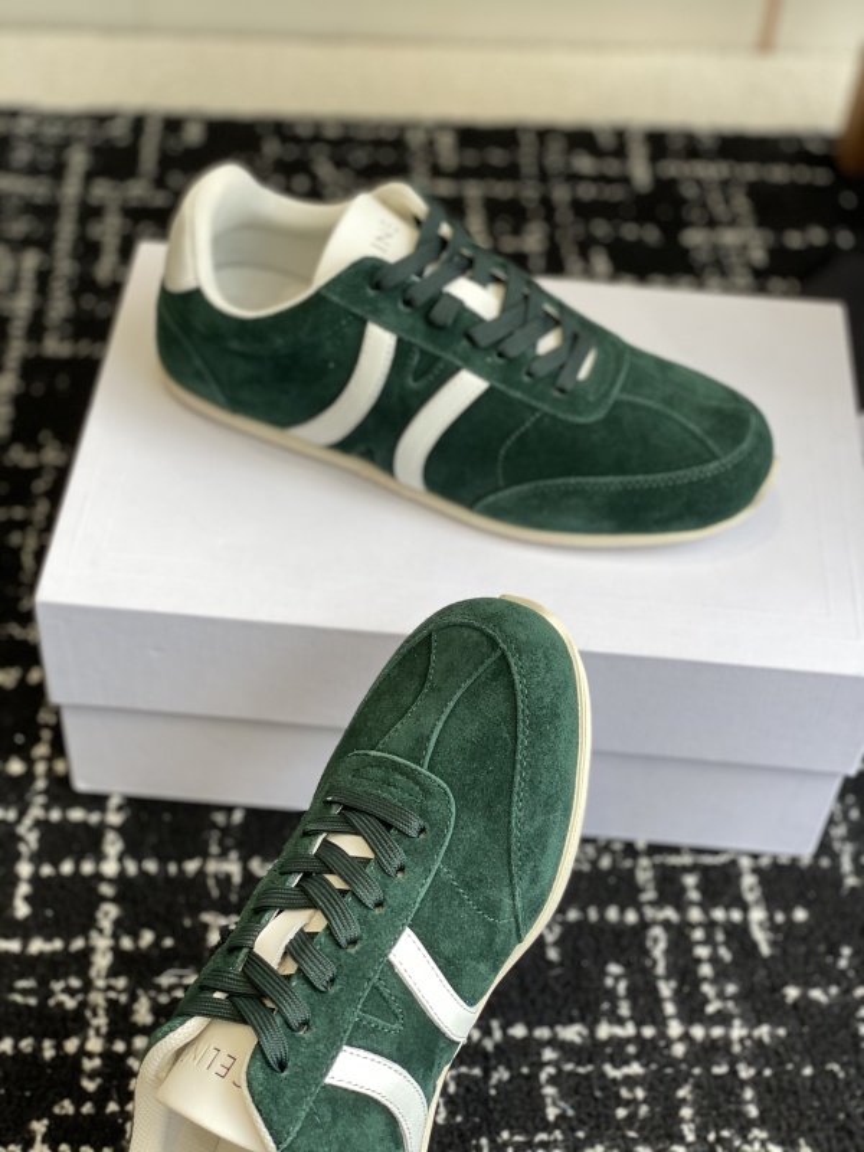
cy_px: 576
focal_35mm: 52
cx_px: 432
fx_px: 1731
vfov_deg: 36.8
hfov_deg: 28.0
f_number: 2
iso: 25
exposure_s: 1/122
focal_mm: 6
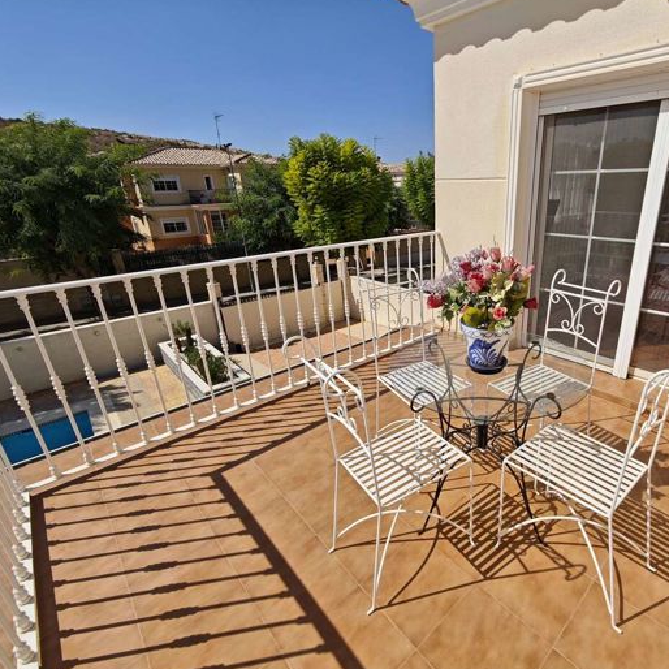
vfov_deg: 84.0
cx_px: 430
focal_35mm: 17
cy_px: 336
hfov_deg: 81.9
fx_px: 372
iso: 50
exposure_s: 1/1027
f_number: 2.2
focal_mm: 2.16
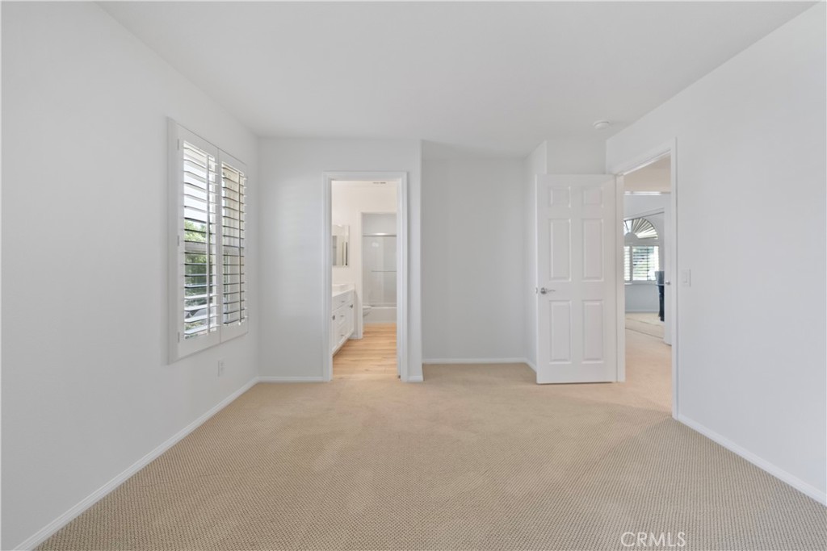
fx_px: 322
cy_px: 276
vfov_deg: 81.2
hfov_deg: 104.2
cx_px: 414
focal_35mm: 14
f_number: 9
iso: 500
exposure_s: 1/20
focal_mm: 14
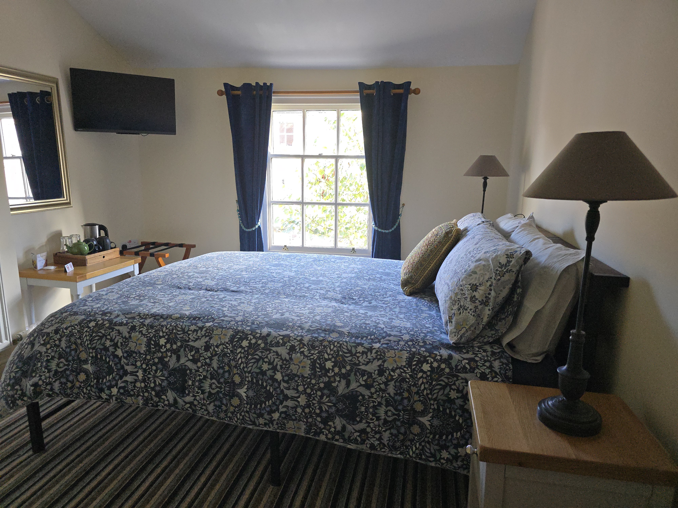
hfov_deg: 73.9
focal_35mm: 23
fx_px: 450
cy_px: 254
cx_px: 339
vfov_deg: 58.9
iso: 400
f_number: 1.7
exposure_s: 1/120
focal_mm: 6.3
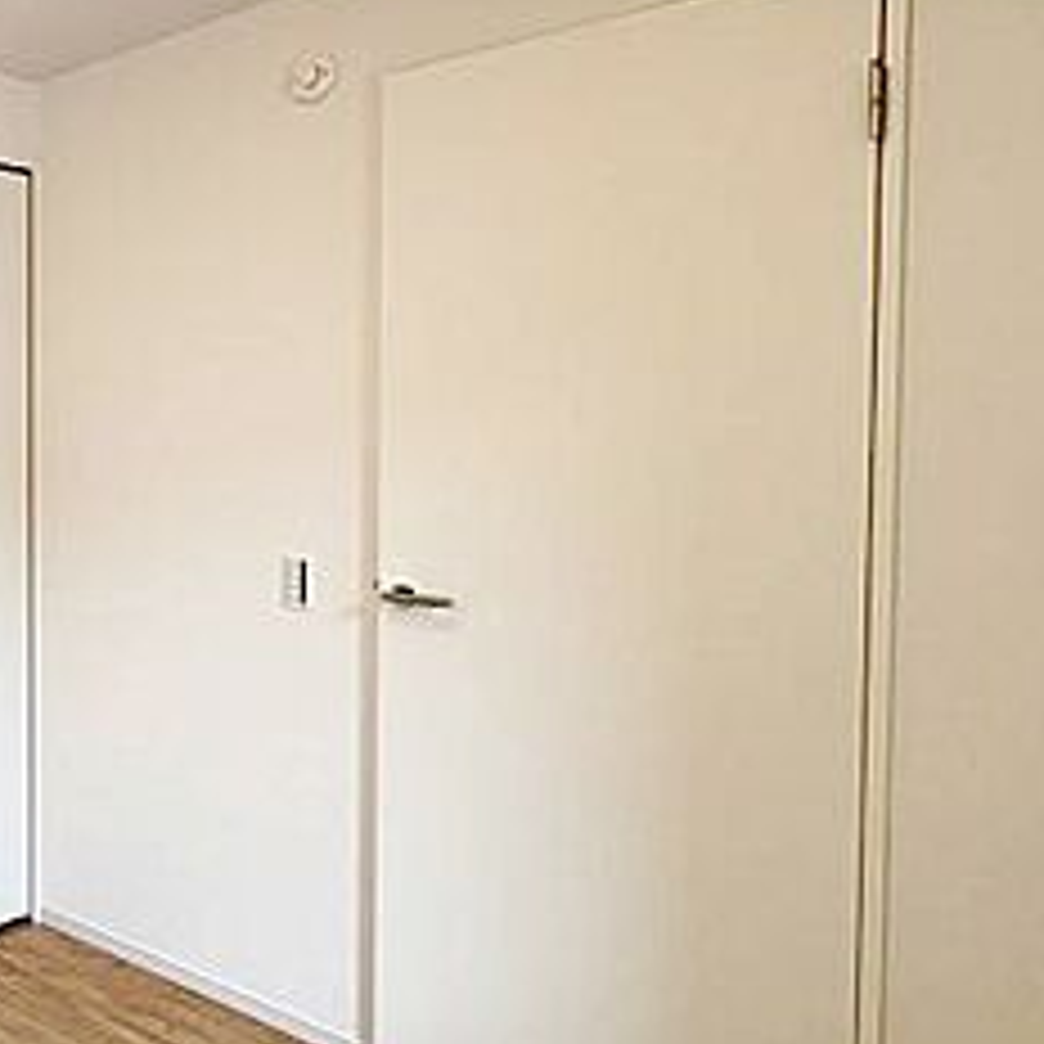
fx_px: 1126
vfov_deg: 49.7
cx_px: -148
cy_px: 484
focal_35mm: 33
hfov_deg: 39.1
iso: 200
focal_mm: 2.22
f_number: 2.2
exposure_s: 1/100
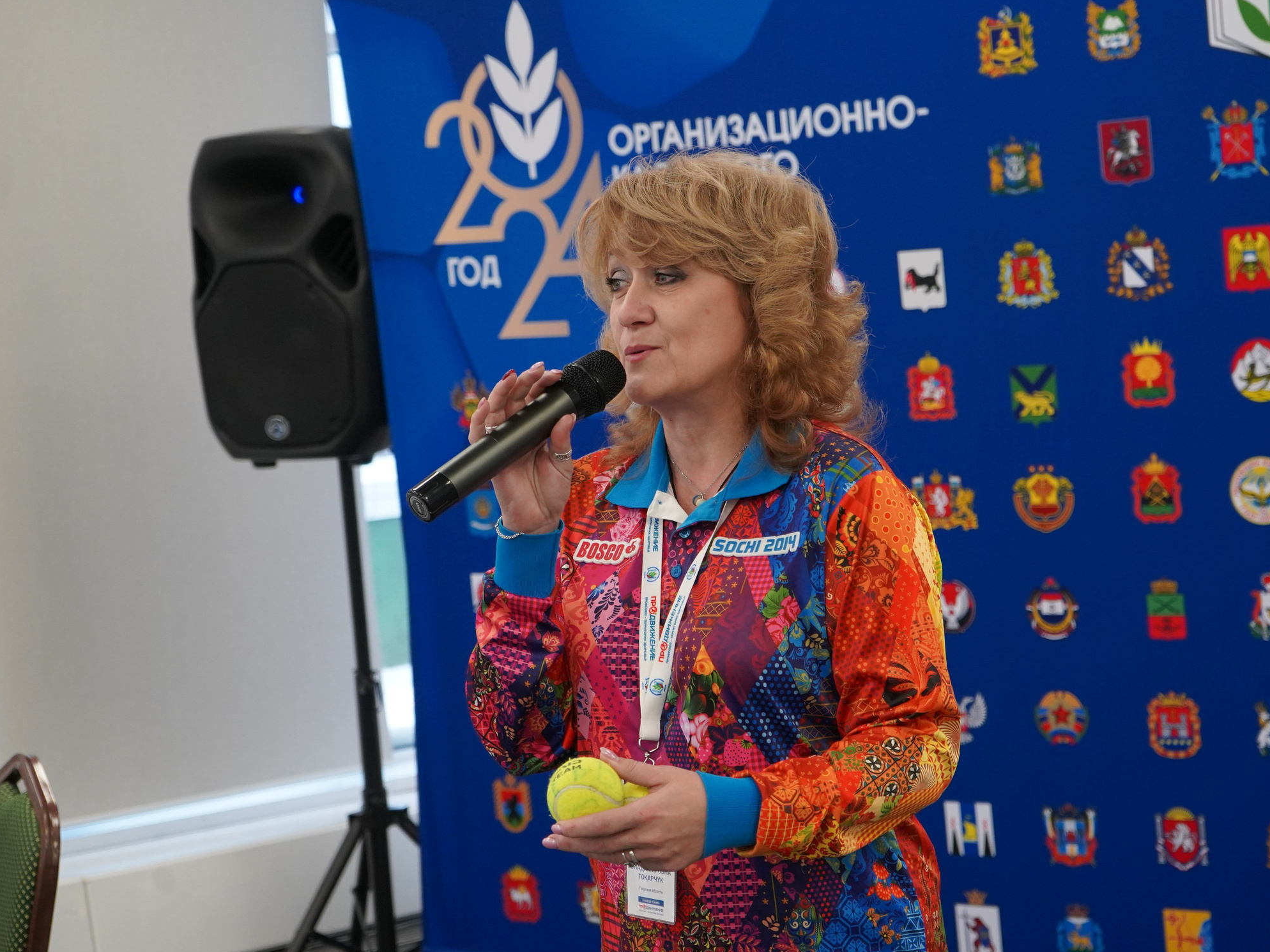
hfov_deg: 25.0
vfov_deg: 18.9
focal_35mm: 78
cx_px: 723
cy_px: 544
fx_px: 2862
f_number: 5.6
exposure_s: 1/160
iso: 2000
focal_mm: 63
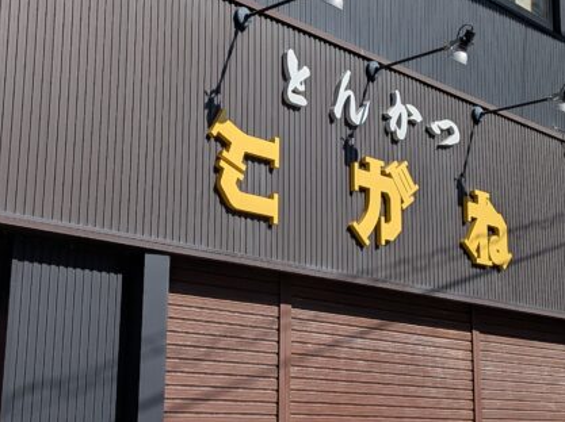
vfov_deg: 24.8
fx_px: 962
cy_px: 212
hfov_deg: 32.7
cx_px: 291
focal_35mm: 59
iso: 30
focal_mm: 4.53
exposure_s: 1/3425
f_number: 1.7
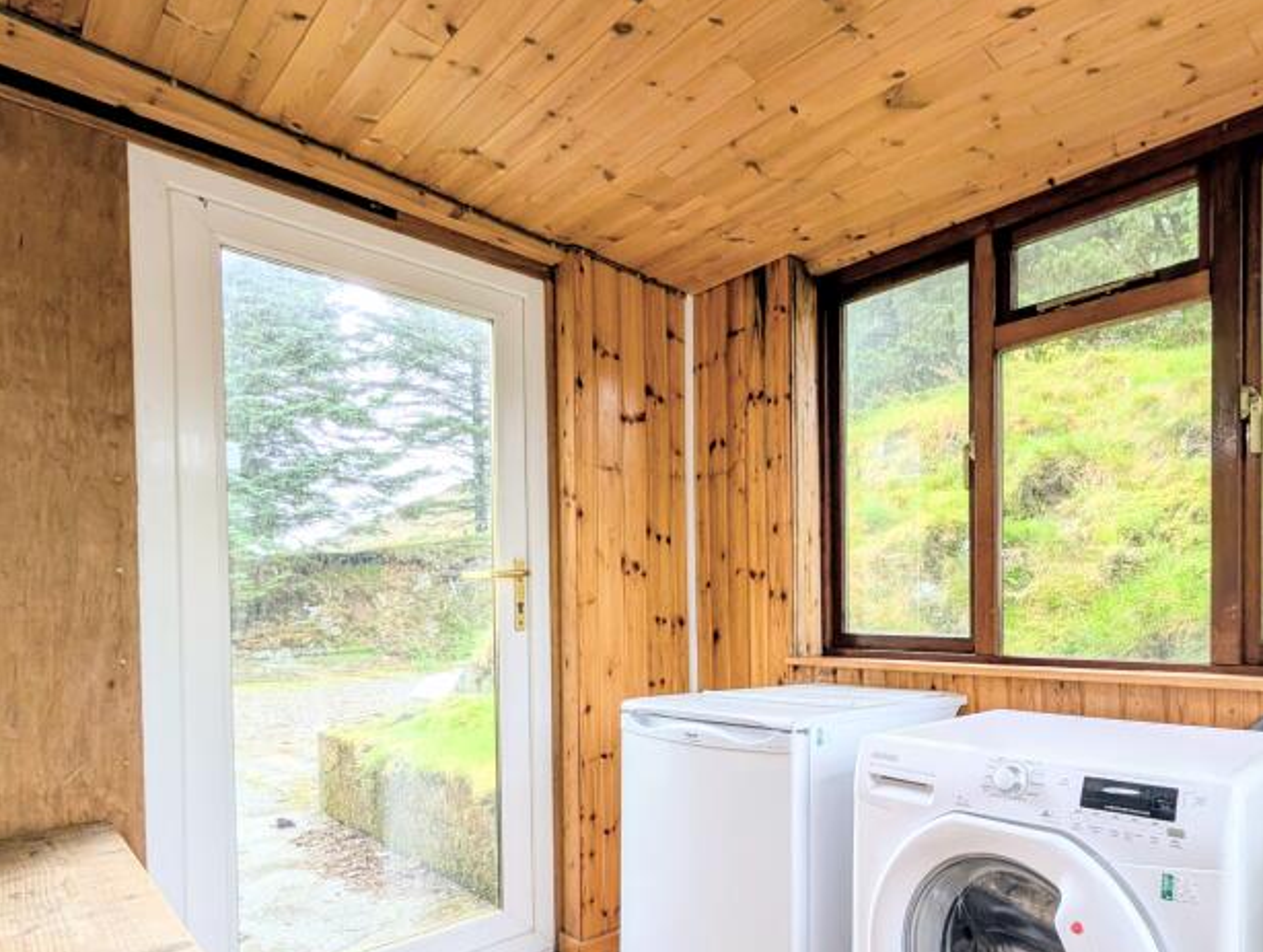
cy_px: 610
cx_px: 854
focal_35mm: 20
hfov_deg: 78.7
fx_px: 731
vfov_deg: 64.9
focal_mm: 2.02
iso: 66
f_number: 1.7
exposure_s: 1/64.6
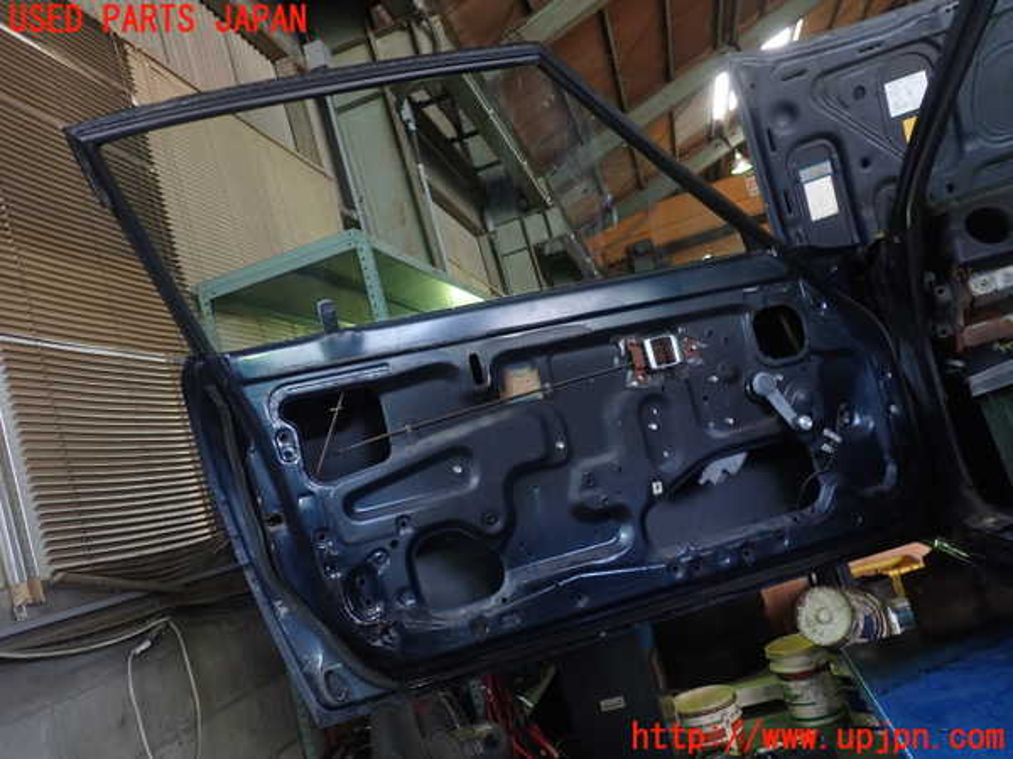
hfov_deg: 60.0
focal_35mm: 30
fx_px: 878
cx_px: 506
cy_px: 380
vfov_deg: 46.8
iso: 200
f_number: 2.3
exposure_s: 1/50
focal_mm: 5.4
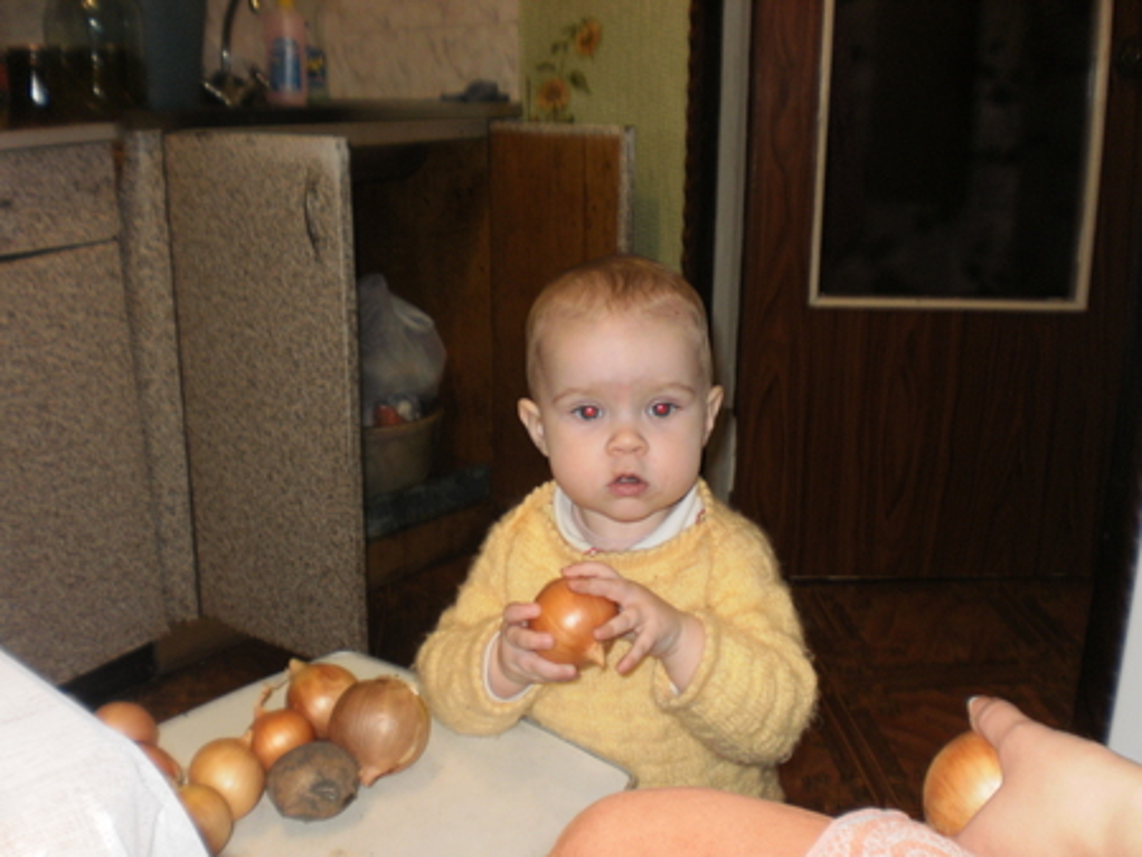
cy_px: 428
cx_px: 571
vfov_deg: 37.8
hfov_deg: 49.0
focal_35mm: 38
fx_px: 1254
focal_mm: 6.3
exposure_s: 1/30
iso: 125
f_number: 3.1
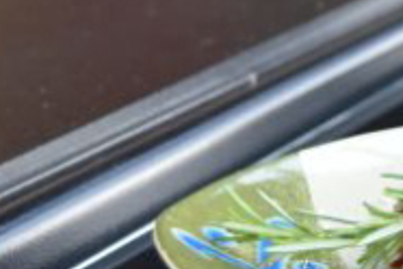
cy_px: -47
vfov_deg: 7.5
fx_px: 2026
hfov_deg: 11.0
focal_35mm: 181
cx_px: 551
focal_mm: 34
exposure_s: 1/60
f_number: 4.5
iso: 1000
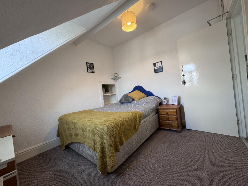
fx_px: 100
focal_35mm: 14
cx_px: 124
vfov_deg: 85.7
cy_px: 93
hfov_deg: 102.1
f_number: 2.2
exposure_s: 1/99
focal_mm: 2.22
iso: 200
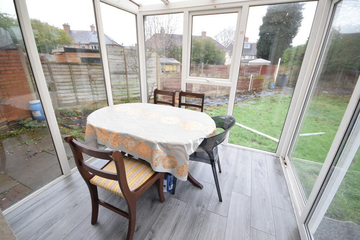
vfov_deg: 77.3
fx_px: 150
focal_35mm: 15
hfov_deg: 100.4
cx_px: 180
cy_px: 120
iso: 1250
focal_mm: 10
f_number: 4.5
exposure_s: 1/200
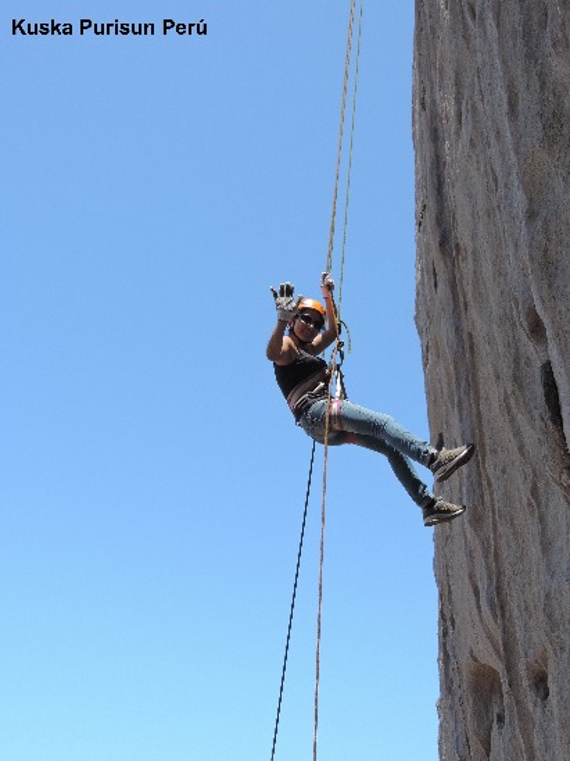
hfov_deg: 30.9
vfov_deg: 40.4
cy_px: 380
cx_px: 285
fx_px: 1032
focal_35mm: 47
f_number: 3.5
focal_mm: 8.3
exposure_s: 1/800
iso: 100
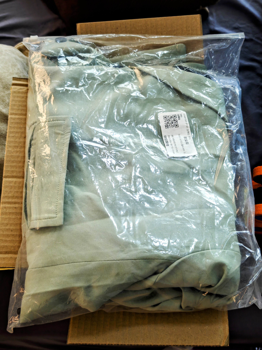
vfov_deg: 45.8
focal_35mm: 41
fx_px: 414
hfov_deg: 35.1
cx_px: 131
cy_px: 175
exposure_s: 1/100
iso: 376
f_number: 1.63
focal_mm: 8.72
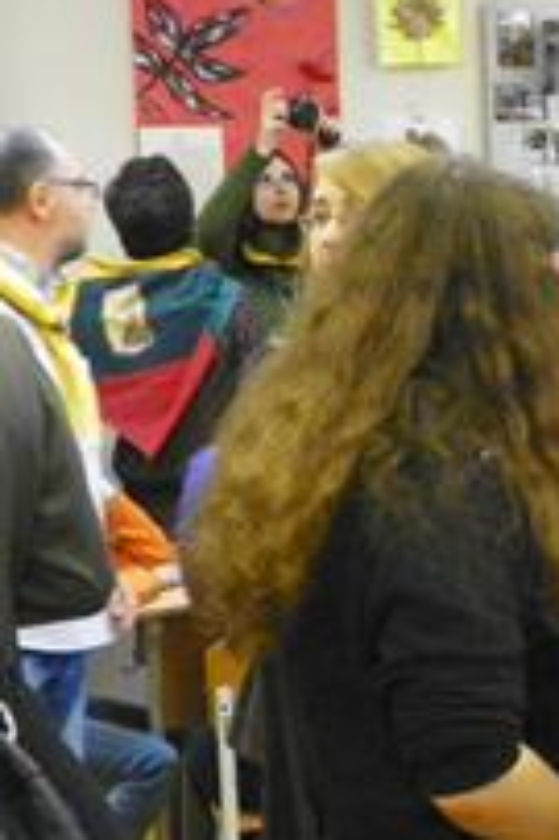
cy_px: 418
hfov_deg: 11.5
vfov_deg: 17.8
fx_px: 2683
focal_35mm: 115
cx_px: 795
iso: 500
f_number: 3.5
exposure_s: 1/40
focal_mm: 8.9
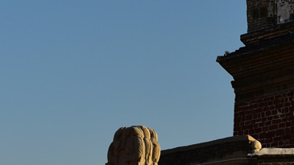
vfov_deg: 6.3
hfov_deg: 11.7
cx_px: 291
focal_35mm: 183
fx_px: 1426
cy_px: -260
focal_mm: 50
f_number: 10
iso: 400
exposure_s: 1/250
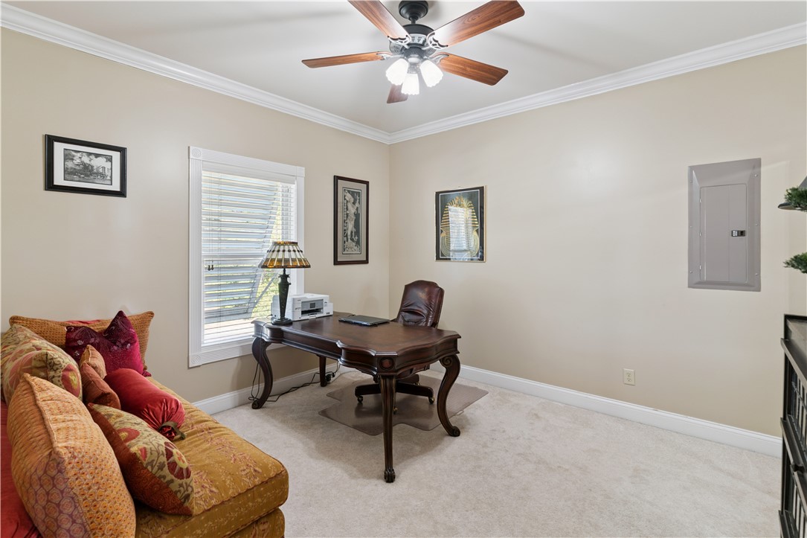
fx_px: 381
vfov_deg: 70.4
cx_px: 404
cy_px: 269
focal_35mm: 17
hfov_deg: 93.3
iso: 250
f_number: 8
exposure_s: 1/2.5
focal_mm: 17
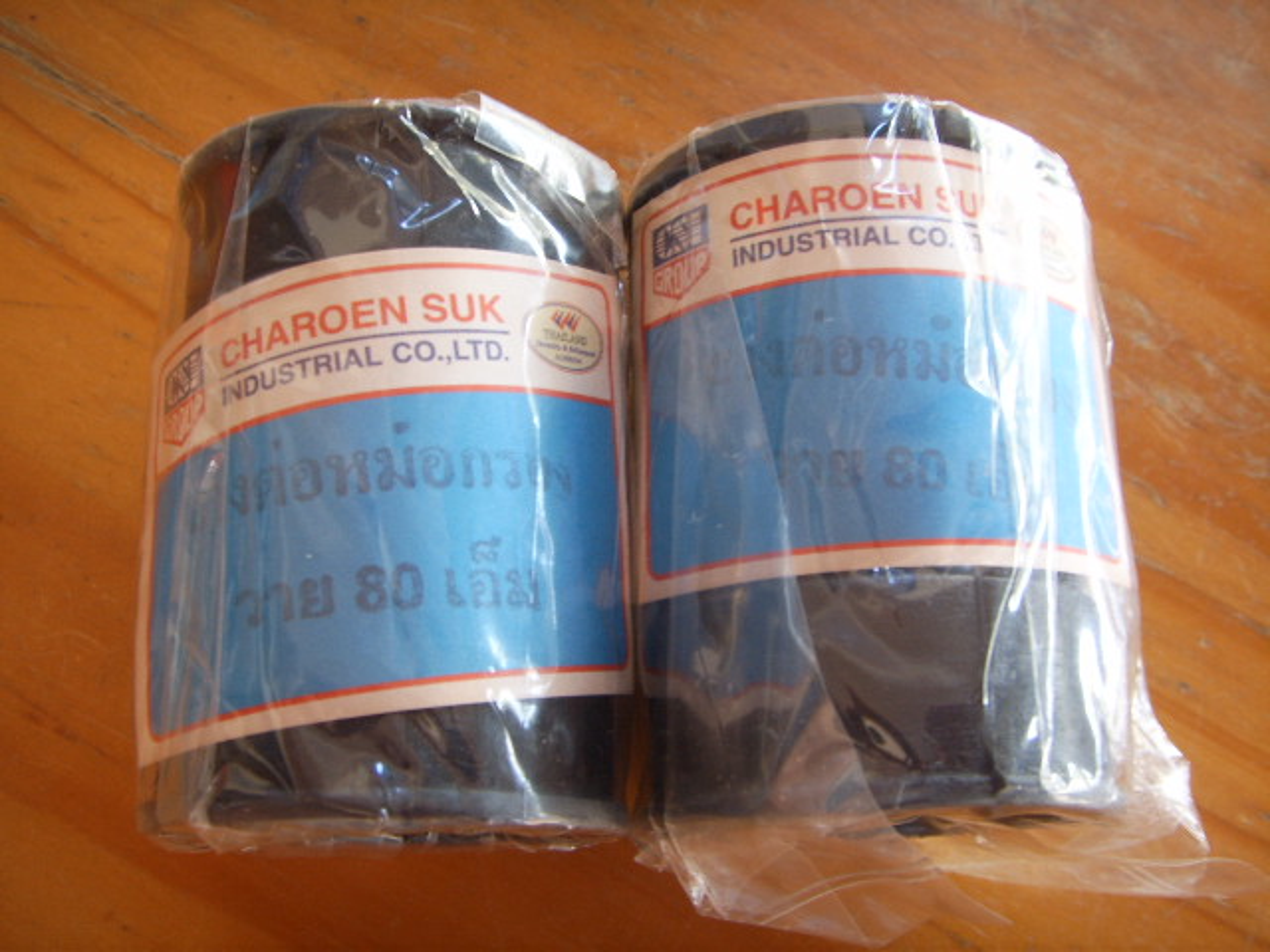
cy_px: 476
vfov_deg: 36.8
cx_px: 635
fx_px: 1431
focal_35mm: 39
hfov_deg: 47.9
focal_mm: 6.6
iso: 63
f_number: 3.5
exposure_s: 1/6
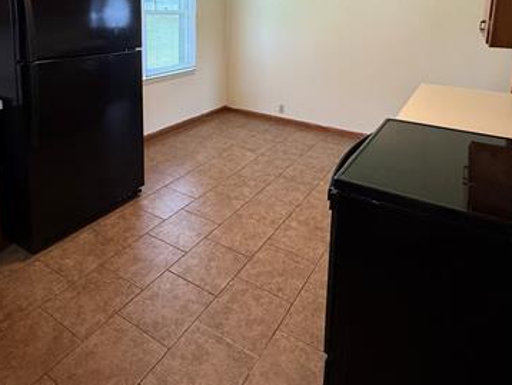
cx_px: 247
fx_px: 370
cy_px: 63
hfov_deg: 69.3
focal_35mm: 25
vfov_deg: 50.7
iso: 250
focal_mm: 2.22
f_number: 2.2
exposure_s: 1/120
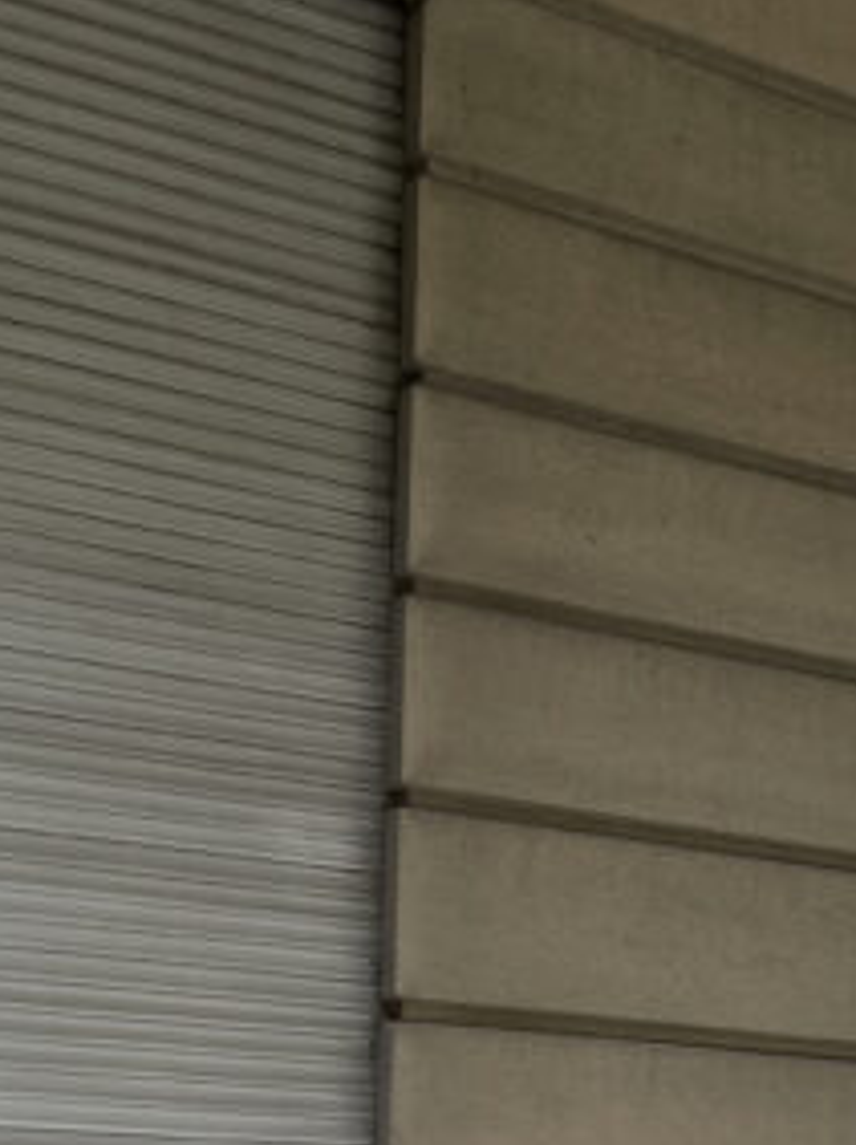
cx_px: 1164
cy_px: 1190
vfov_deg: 25.8
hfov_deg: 18.9
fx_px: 2345
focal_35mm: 71
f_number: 1.6
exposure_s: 1/509
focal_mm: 5.1
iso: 50
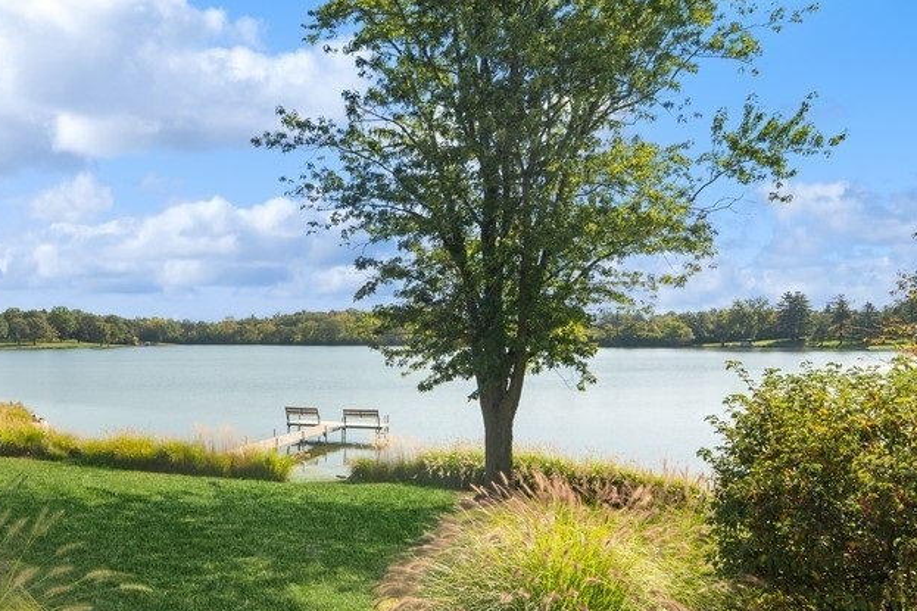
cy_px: 359
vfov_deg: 49.3
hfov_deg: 67.7
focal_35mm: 26
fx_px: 662
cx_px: 312
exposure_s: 1/1600
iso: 200
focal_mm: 12
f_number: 8
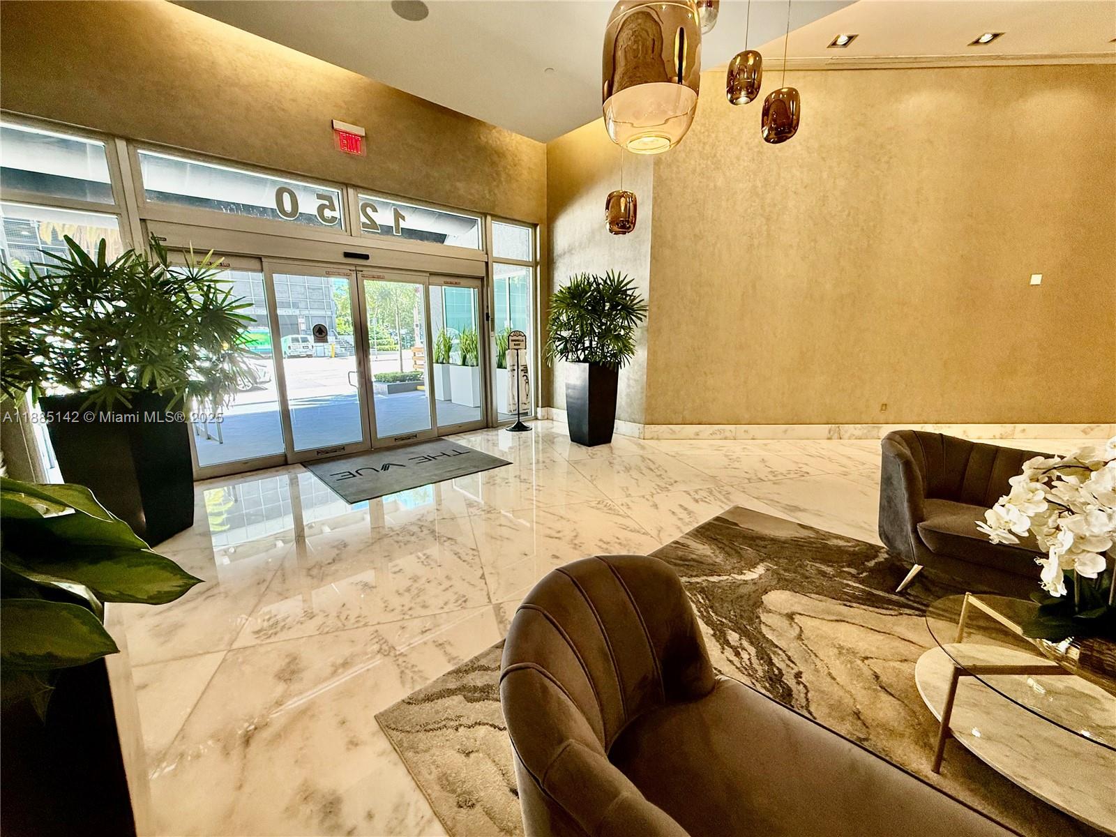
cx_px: 558
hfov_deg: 102.1
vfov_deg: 85.7
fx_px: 451
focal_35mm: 14
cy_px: 418
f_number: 2.2
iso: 200
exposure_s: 1/120
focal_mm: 2.22
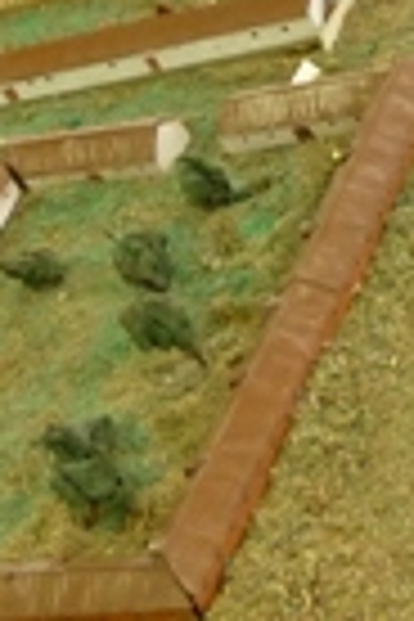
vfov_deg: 12.9
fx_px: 2743
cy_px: 135
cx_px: -162
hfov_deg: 8.5
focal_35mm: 159
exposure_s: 1/30
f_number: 2.8
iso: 320
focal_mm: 5.5
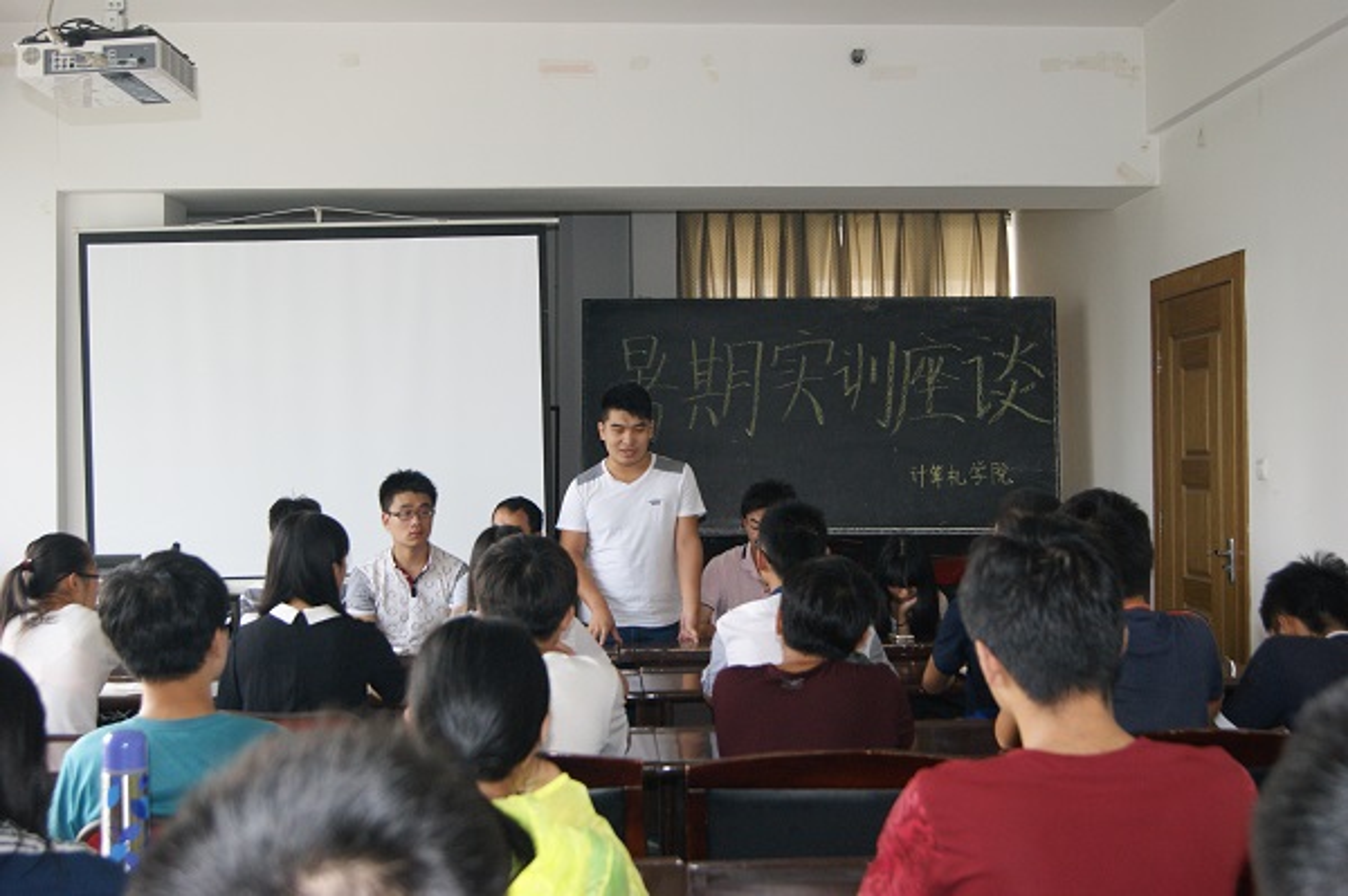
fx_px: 1571
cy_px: 448
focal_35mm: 42
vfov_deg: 31.8
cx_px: 674
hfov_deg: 46.4
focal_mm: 28
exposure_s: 1/80
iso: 400
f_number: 5.6
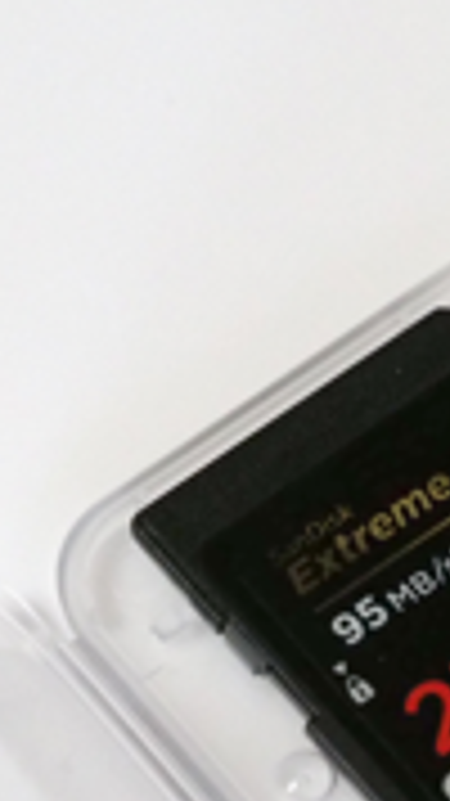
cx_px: 423
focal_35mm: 309
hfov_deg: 3.9
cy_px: 533
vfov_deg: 7.0
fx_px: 6561
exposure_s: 1/160
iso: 4000
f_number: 5.6
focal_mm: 60
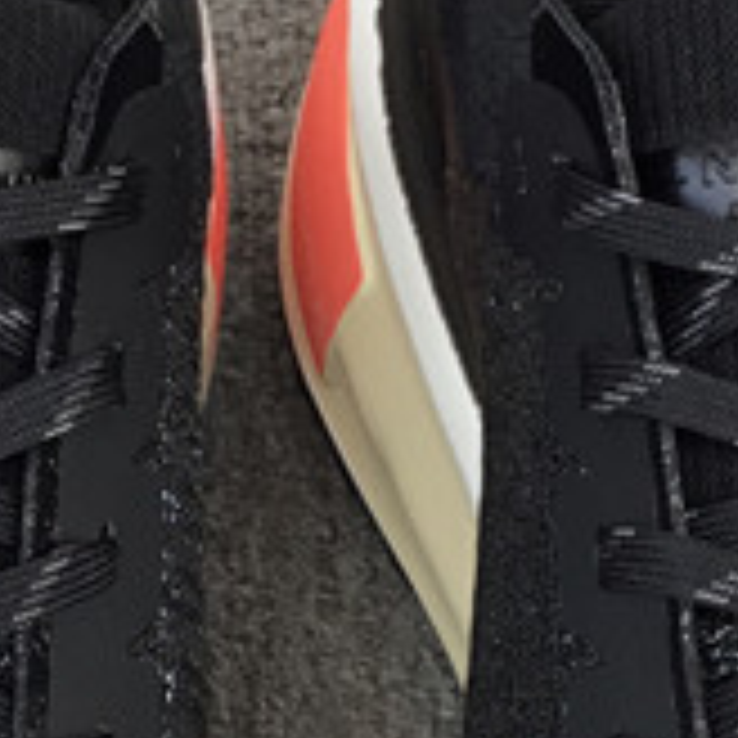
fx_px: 3618
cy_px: 740
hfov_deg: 11.6
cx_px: 248
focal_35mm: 150
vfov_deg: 11.5
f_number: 2.4
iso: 25
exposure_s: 1/100
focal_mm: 3.3
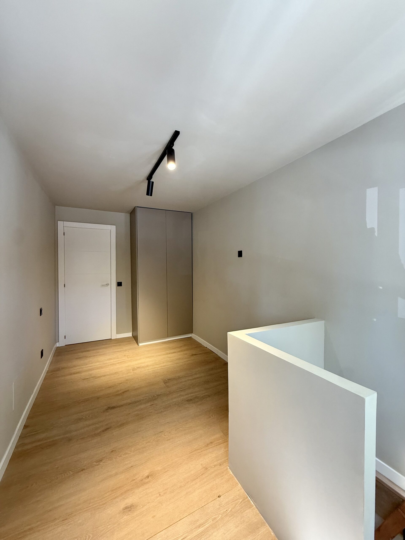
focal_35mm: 14
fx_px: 218
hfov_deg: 85.7
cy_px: 270
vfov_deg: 102.1
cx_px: 202
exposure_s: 1/99
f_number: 2.2
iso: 200
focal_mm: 2.22
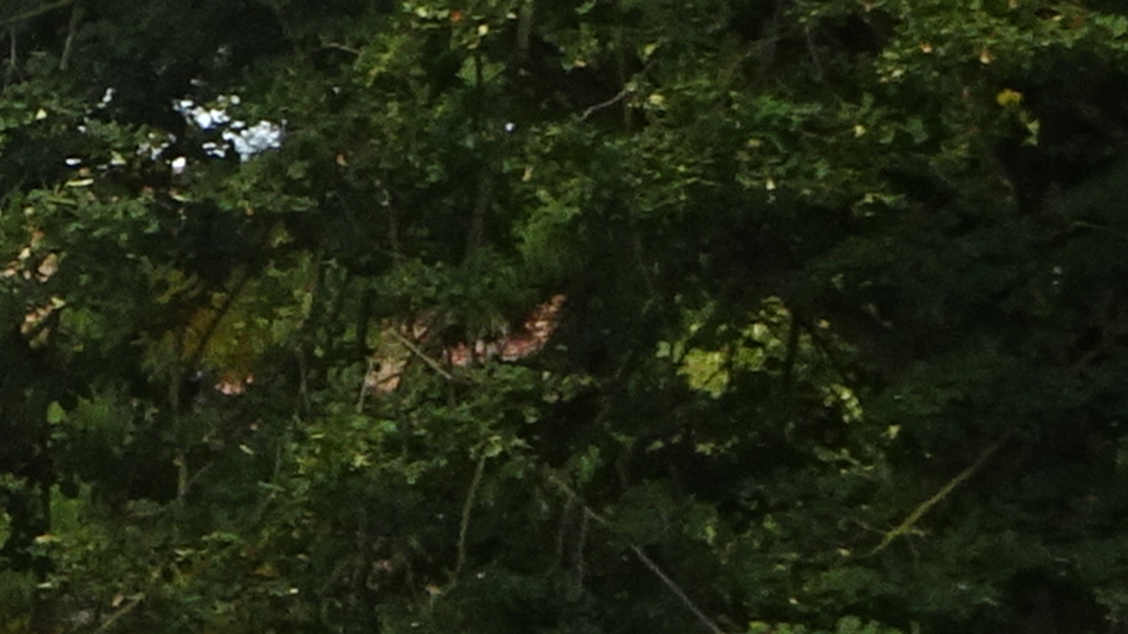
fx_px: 13160
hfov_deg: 4.8
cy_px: -900
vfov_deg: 2.7
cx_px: -1696
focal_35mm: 440
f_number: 4.5
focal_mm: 11.32
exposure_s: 1/200
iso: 80
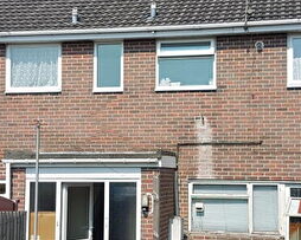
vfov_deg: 21.8
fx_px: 623
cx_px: 168
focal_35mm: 70
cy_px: 135
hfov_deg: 27.1
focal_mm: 4.2
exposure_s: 1/2576
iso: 40
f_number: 1.7
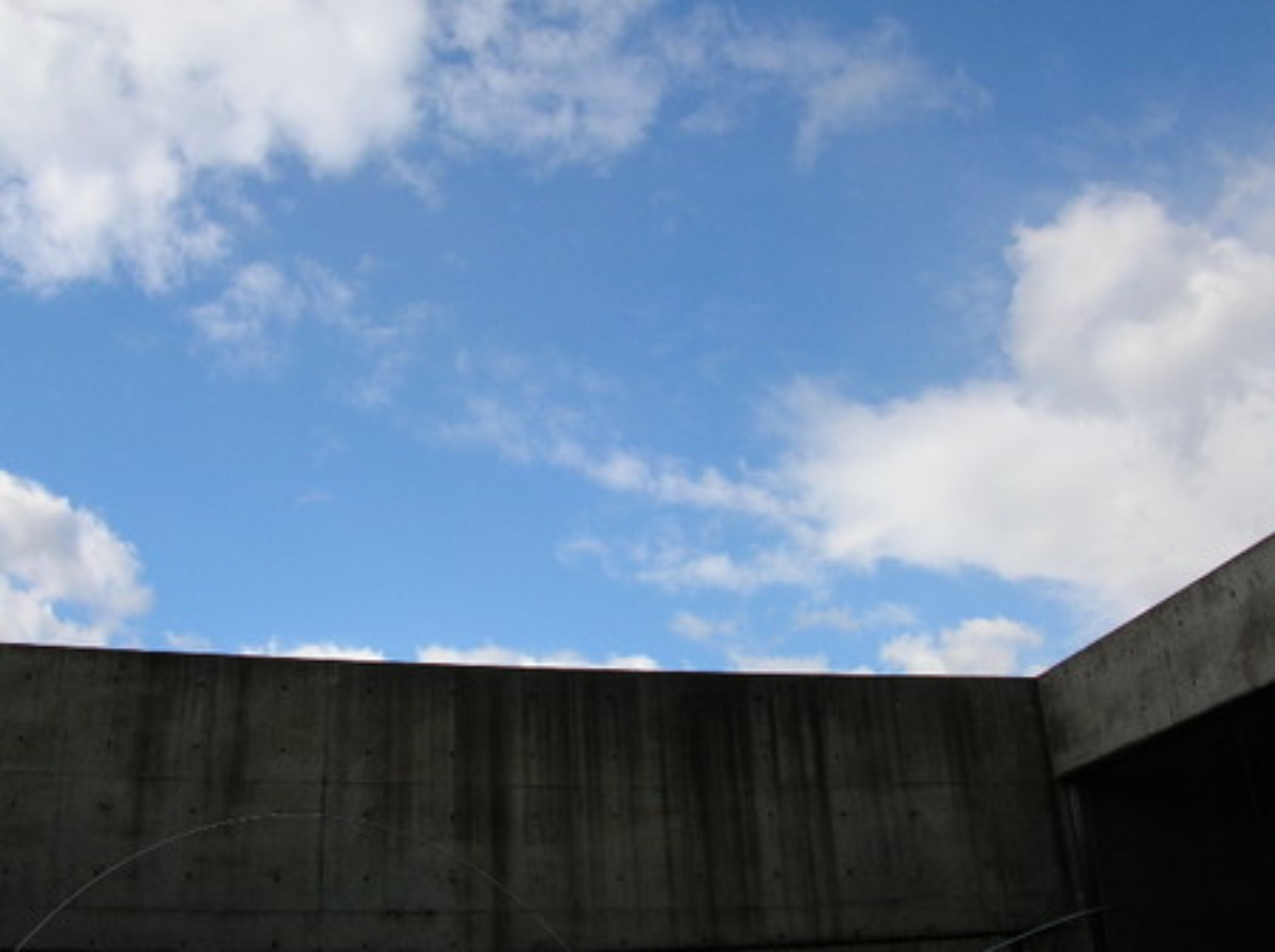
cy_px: 476
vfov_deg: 40.6
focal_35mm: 35
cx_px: 638
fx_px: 1287
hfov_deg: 52.7
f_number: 5.6
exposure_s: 1/318
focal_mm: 5.8
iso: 50
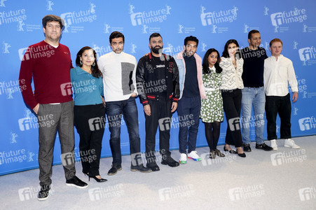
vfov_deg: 42.3
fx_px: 272
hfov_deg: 60.3
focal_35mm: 31
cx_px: 158
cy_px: 105
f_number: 5
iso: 1600
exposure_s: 1/200
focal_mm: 31
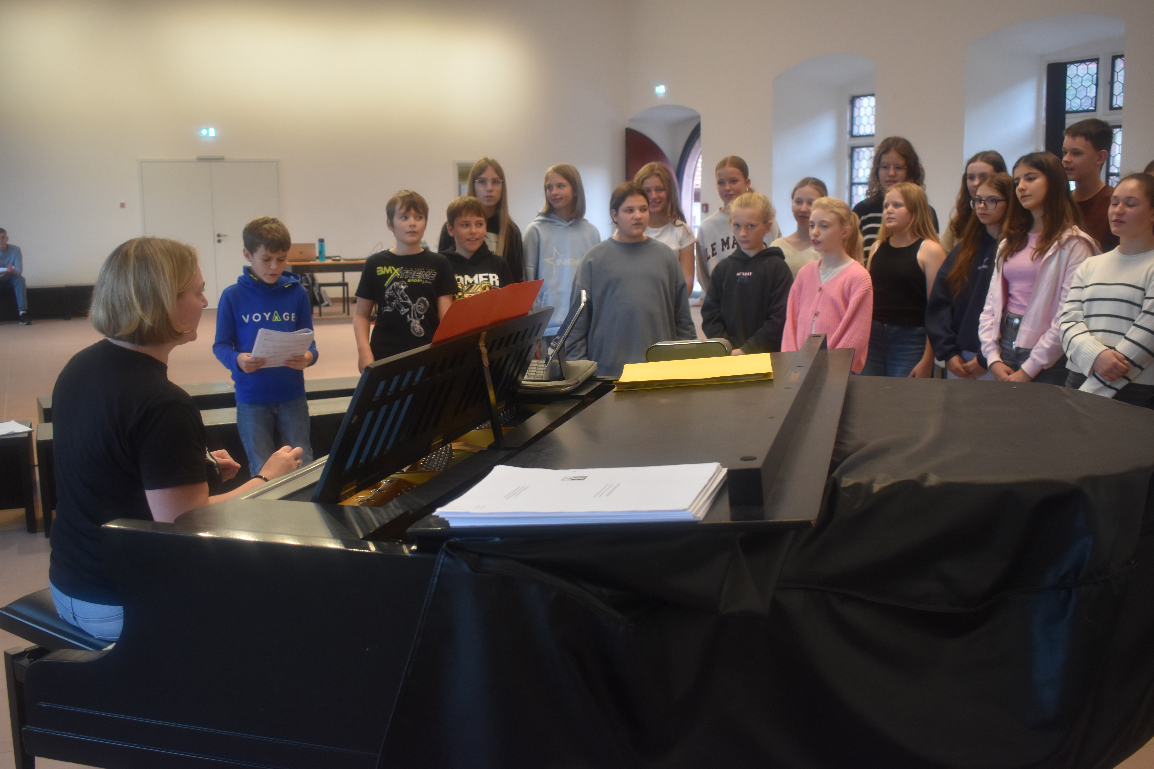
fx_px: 1106
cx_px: 577
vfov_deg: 38.4
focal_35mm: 34
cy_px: 384
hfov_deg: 55.1
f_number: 3.8
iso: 800
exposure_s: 1/160
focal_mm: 23
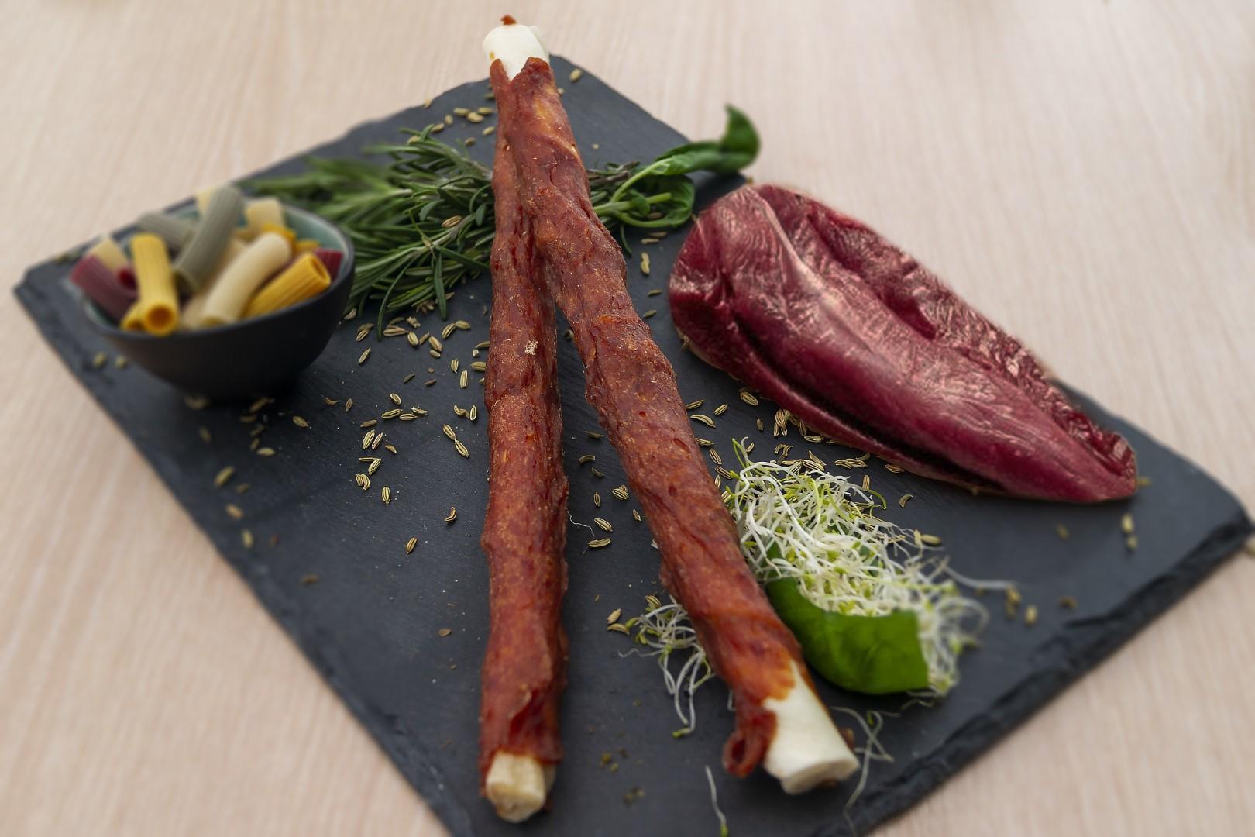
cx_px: 628
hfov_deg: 46.4
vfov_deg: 31.9
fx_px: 1464
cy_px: 418
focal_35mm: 42
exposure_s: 1/200
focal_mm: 28
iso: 200
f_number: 4.5
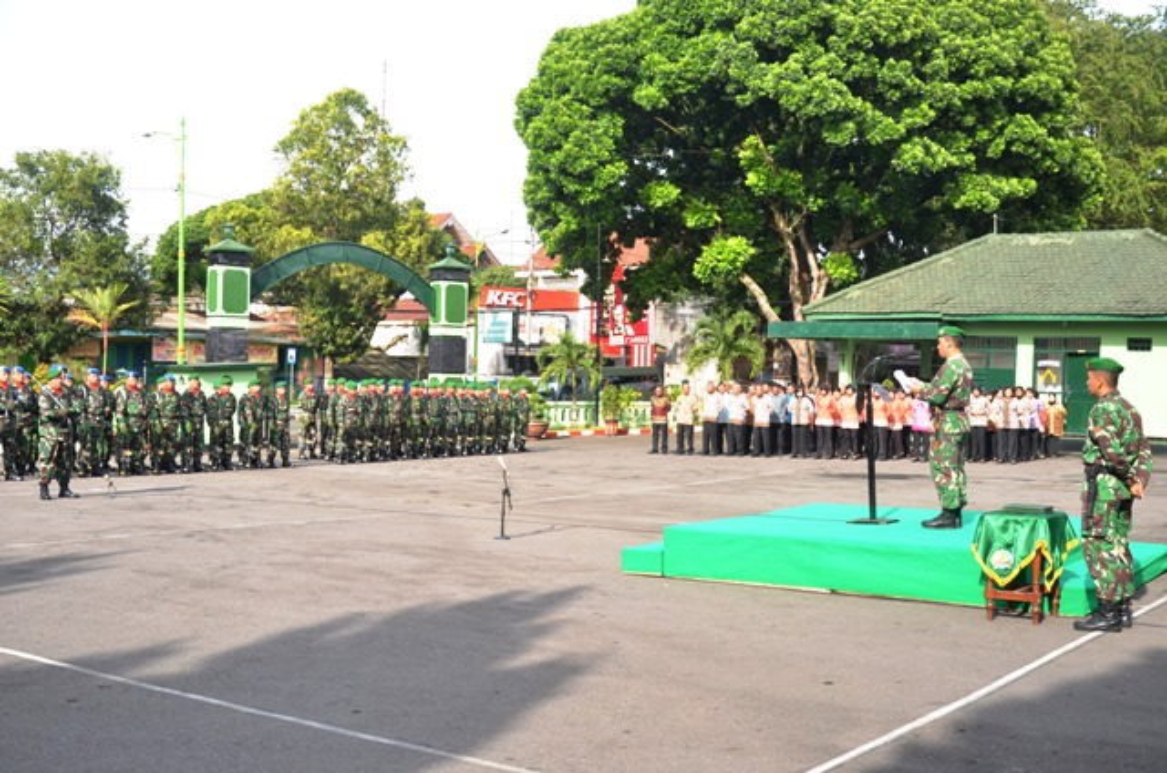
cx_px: 584
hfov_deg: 46.5
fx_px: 1359
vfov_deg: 31.8
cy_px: 386
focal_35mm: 42
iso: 100
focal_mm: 28
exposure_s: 1/100
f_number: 5.6
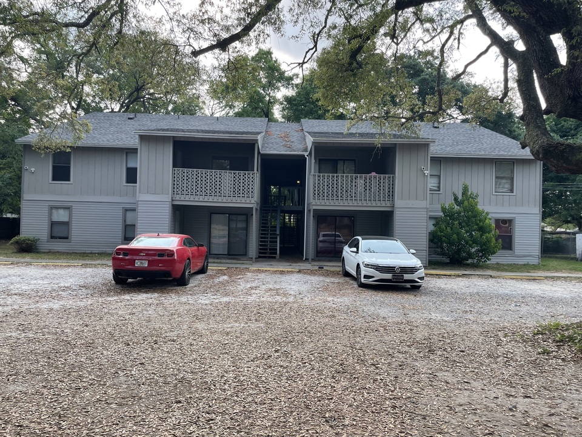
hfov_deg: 67.3
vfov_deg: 53.1
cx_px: 291
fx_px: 437
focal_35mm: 26
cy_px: 218
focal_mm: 4.2
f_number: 1.6
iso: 32
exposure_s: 1/602
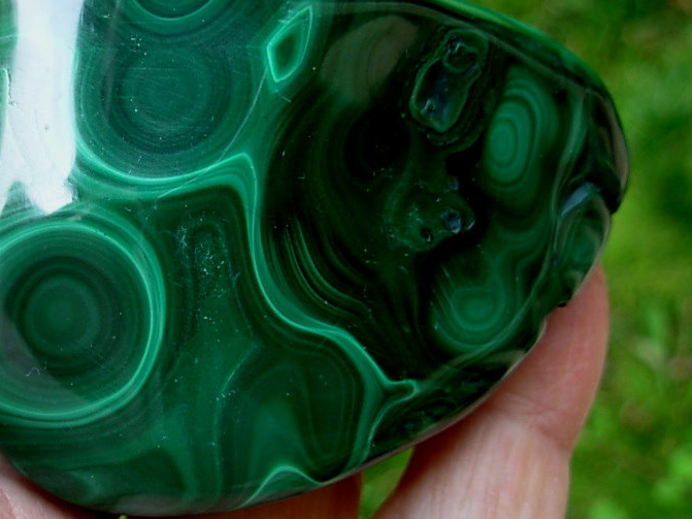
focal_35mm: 58
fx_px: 1159
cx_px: 211
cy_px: 267
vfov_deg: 25.2
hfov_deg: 32.9
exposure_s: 1/121
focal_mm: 6.3
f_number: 2.9
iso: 50
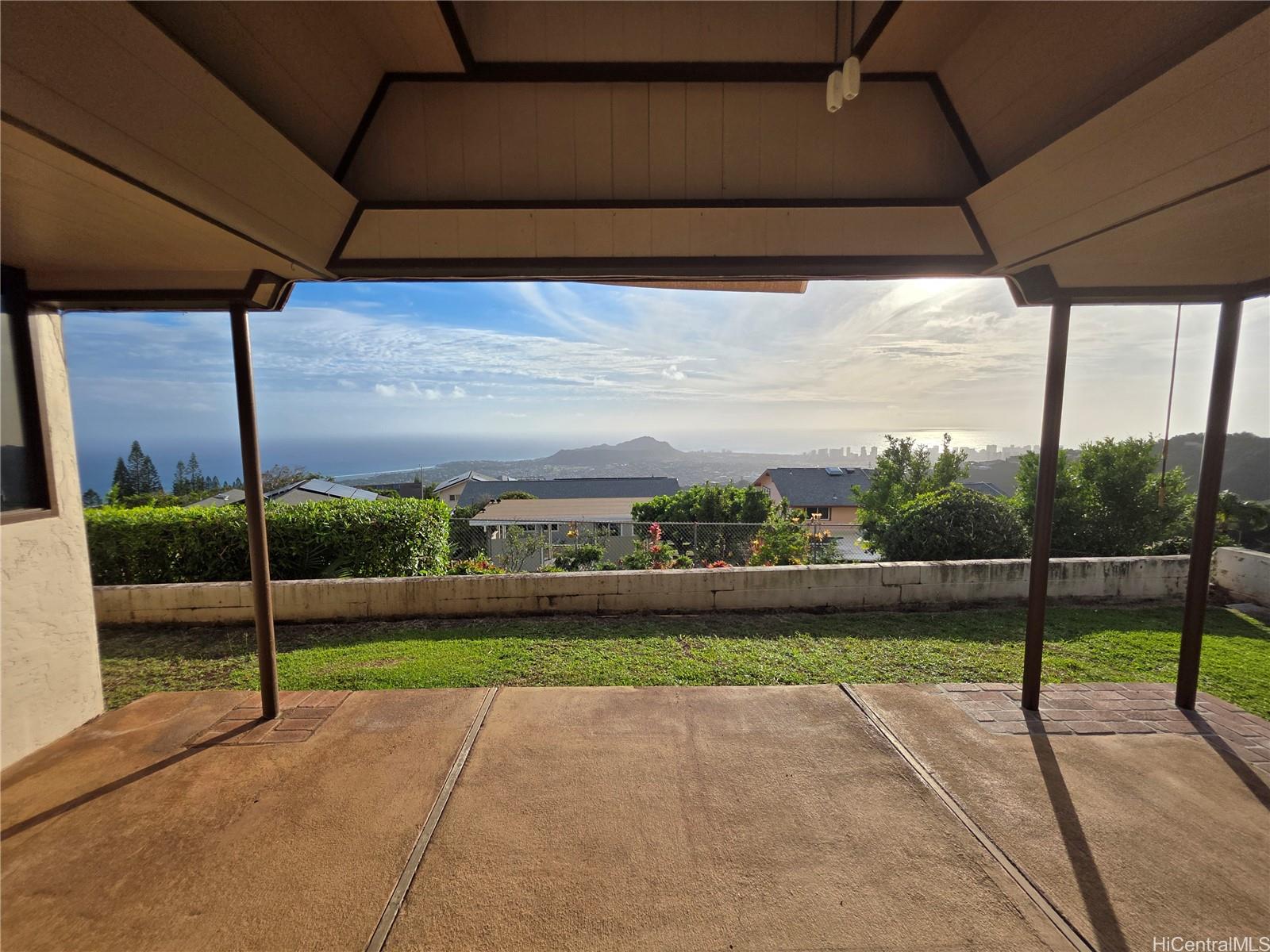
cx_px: 635
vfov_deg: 89.9
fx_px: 477
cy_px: 476
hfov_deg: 106.2
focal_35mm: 13
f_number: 1.9
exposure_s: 1/3531
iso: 40
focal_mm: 2.2
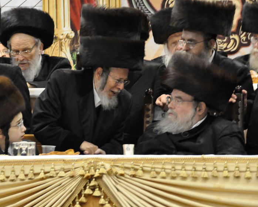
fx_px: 2235
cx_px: 114
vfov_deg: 5.3
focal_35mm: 293
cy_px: 92
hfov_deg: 6.6
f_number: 5.6
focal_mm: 145
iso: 2500
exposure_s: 1/50
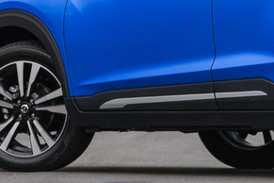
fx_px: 5343
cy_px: -74
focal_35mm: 702
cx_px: 251
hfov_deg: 2.9
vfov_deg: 2.0
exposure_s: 1/125
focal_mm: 170
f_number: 4.5
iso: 400
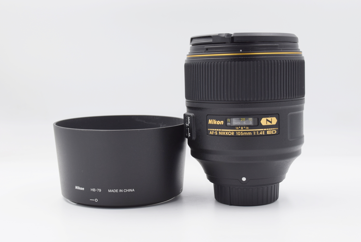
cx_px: 180
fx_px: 572
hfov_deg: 35.0
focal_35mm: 57
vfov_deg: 23.8
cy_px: 121
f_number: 8
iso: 400
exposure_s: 1/125
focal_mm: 38
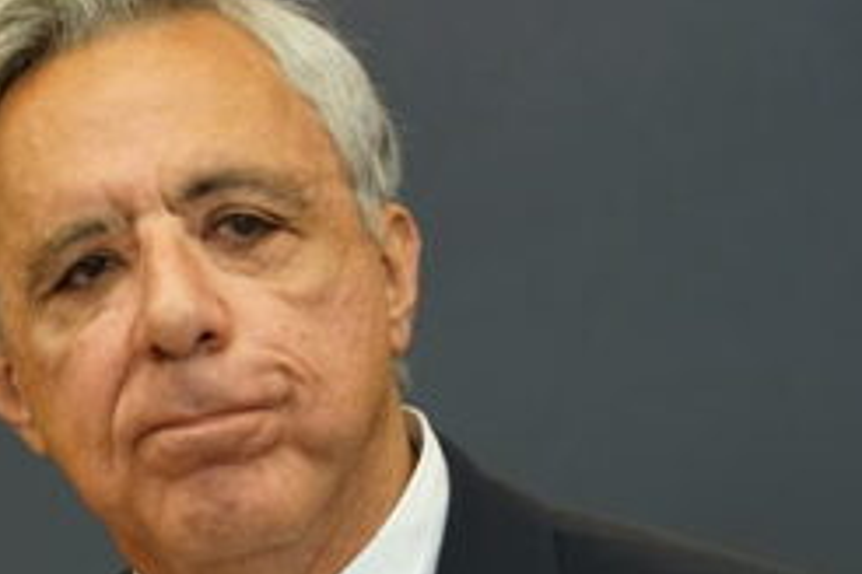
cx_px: 98
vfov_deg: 5.7
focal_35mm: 242
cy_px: 642
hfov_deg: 8.5
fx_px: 5794
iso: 1600
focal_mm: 85
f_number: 4
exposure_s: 1/160
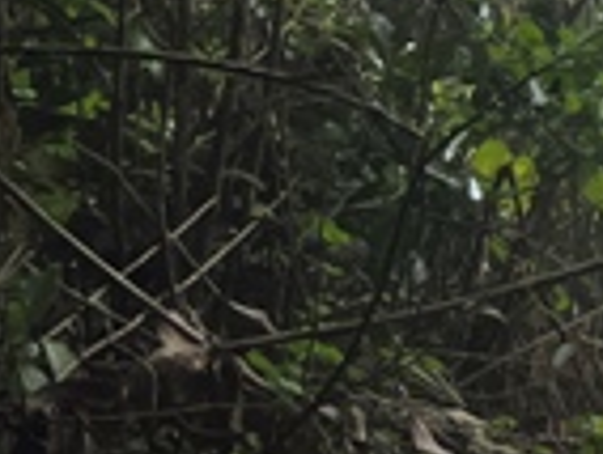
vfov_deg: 9.8
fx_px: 2548
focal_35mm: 146
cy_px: -284
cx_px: 1486
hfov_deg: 11.1
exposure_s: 1/3571
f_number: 1.5
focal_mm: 5.7
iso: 50
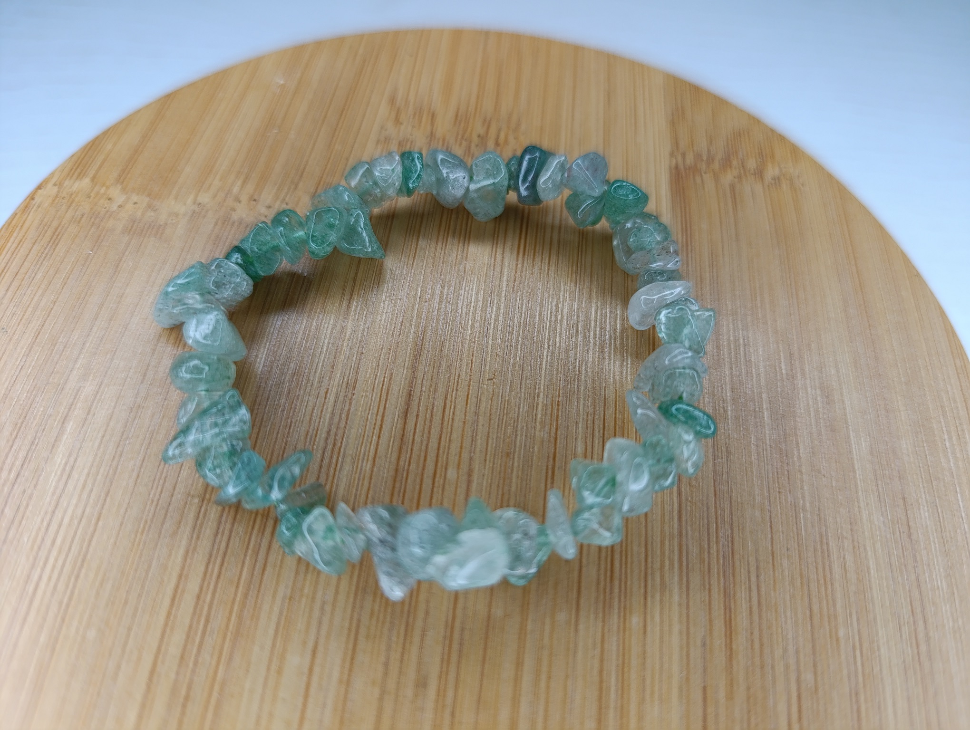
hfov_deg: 73.8
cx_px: 485
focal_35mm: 23
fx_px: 645
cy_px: 365
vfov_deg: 59.0
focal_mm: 6.14
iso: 200
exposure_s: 1/100
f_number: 1.6
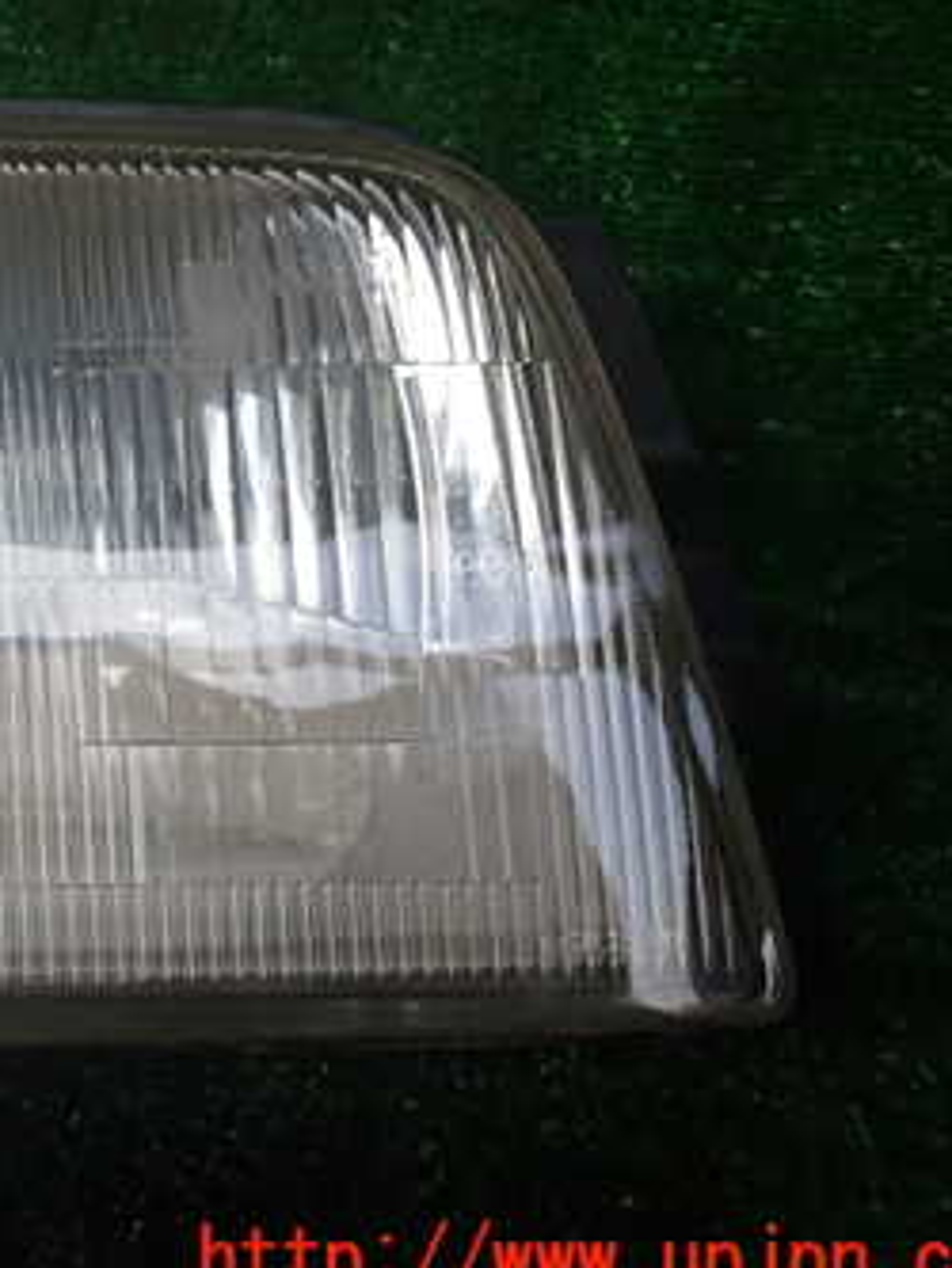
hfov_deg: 25.2
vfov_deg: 35.3
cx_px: -84
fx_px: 1979
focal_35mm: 54
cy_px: 453
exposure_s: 1/80
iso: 100
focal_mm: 5.4
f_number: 2.3
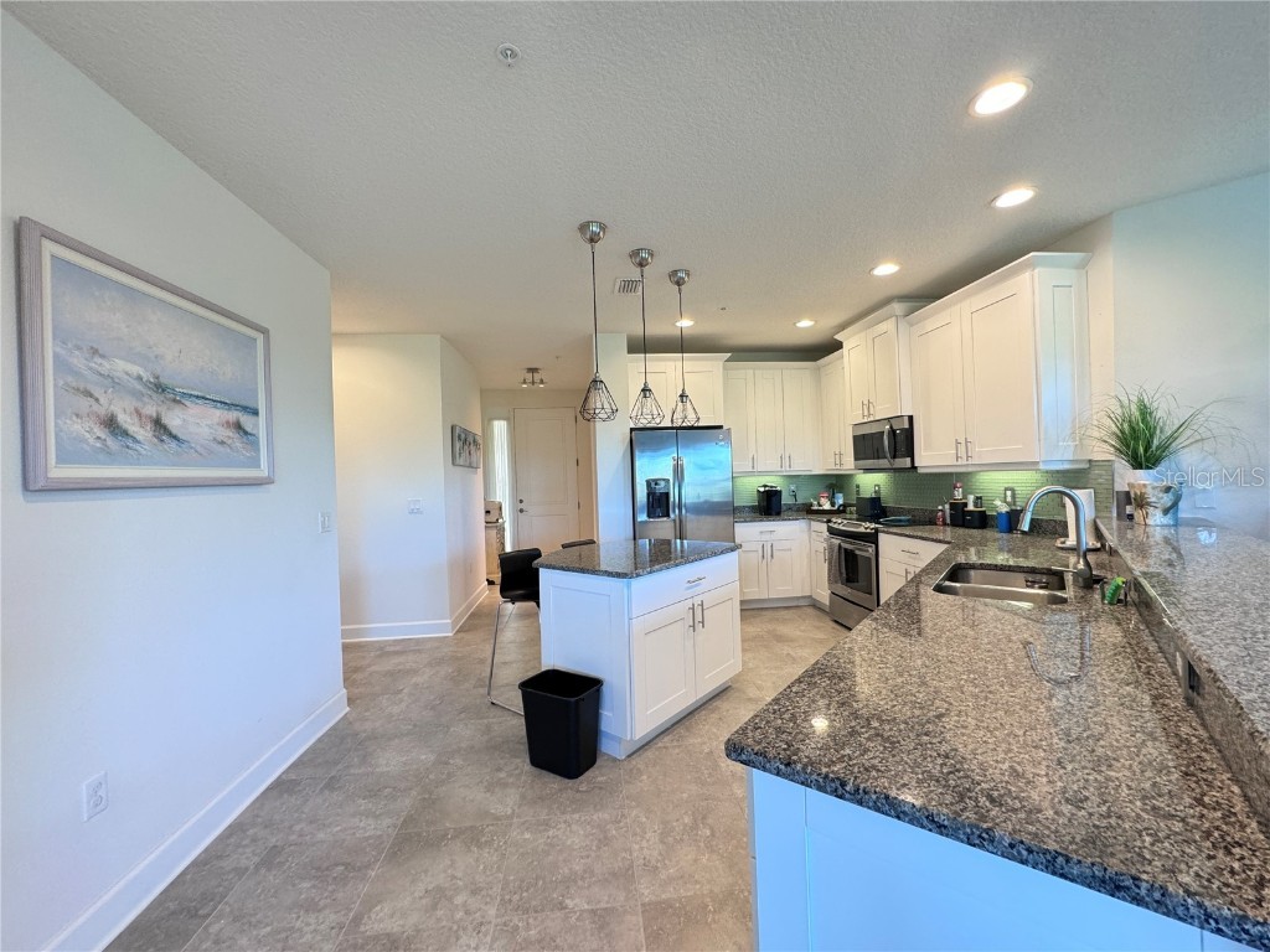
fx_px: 514
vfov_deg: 85.7
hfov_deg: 102.1
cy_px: 476
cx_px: 635
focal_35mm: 14
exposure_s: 1/60
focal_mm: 2.22
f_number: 2.2
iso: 200
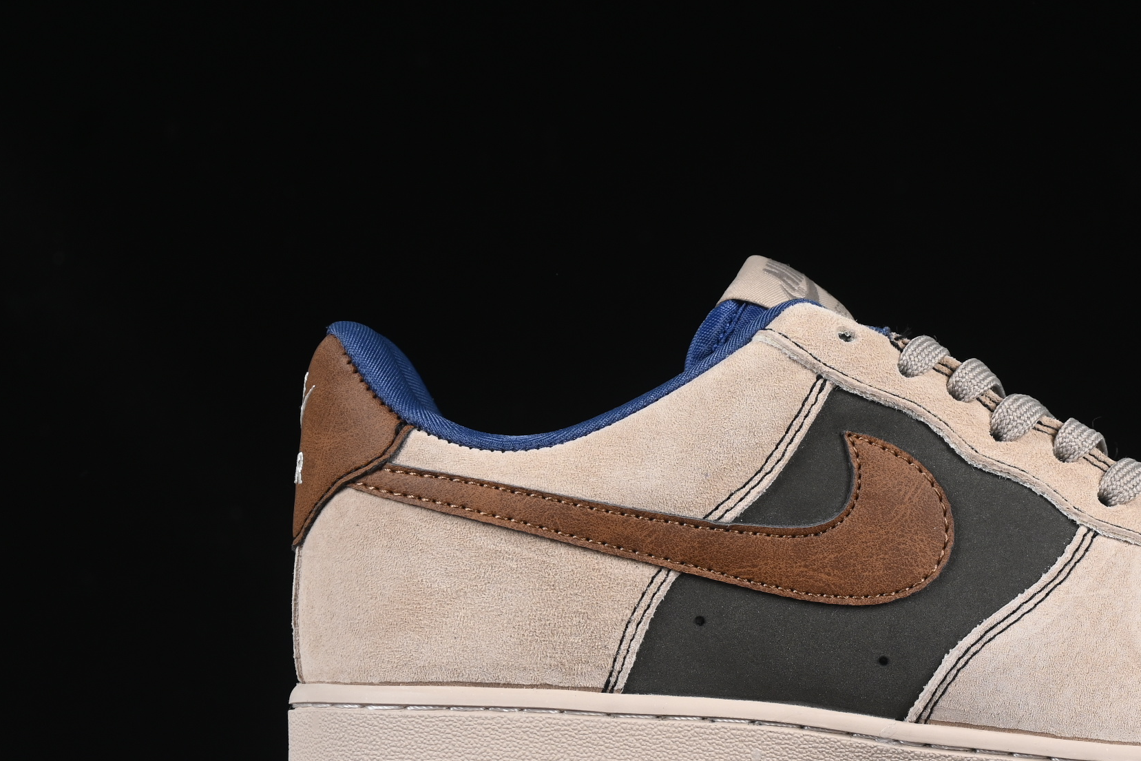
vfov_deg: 10.9
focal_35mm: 126
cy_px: 491
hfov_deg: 16.1
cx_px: 933
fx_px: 3994
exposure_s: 1/60
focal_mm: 50
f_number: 7.1
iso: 160
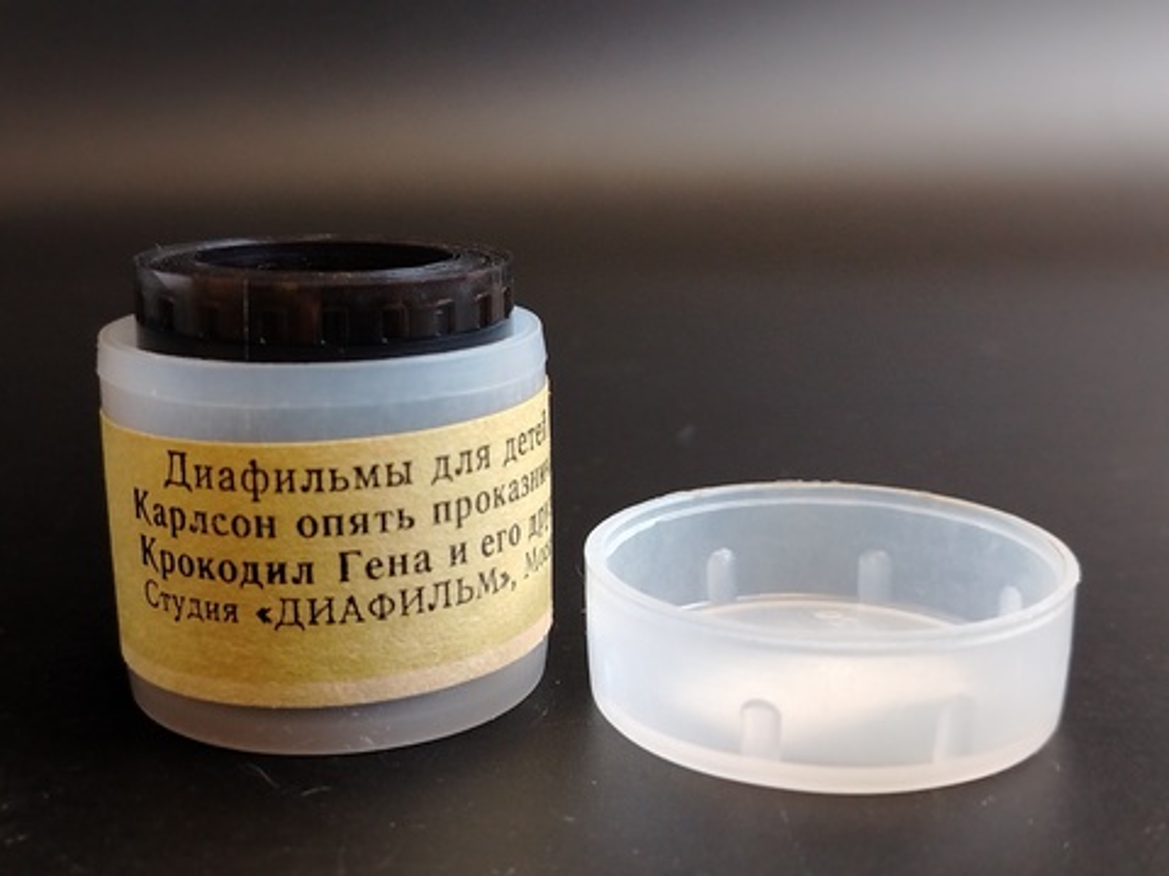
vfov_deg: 30.9
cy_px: 438
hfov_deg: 40.4
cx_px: 584
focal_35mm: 47
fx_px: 1587
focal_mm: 5.25
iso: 428
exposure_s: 1/50
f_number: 1.75
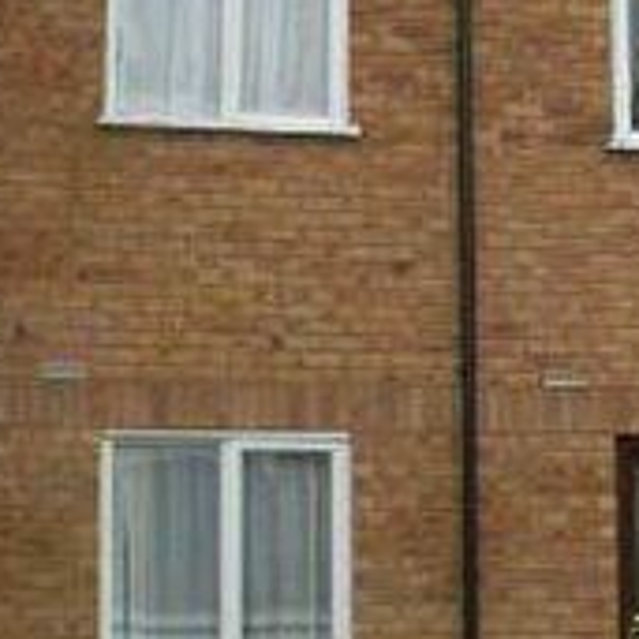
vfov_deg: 13.7
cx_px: 684
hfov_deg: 13.5
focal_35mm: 127
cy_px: 136
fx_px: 2652
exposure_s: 1/100
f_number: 2.6
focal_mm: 5.8
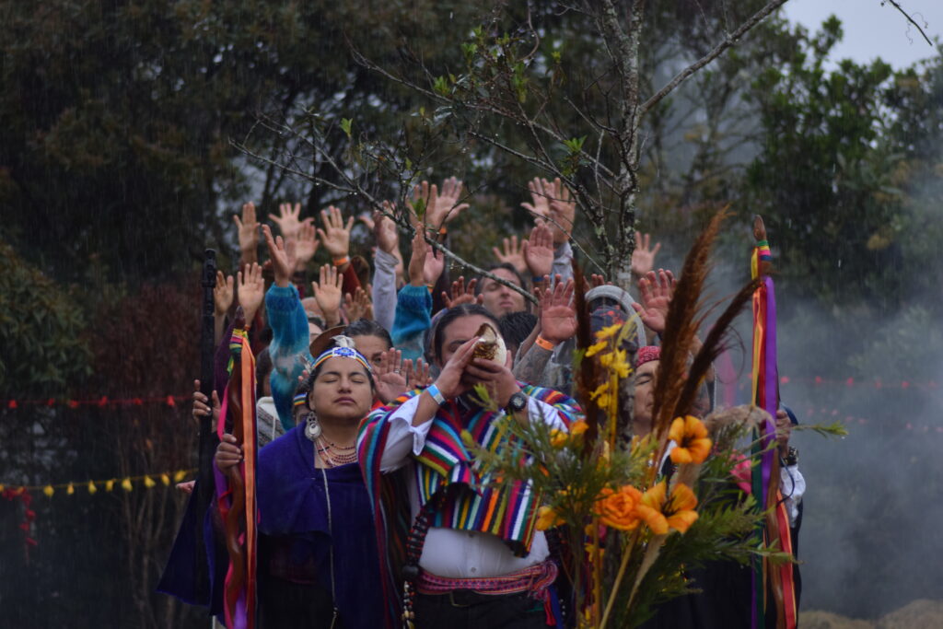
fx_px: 3929
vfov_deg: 9.2
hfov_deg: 13.7
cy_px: 314
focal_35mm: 150
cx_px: 472
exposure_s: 1/200
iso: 125
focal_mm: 100
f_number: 2.8
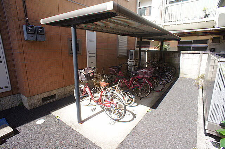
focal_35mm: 24
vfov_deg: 53.0
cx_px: 112
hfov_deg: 73.8
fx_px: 150
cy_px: 74
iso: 200
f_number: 7.1
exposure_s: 1/200
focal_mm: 16
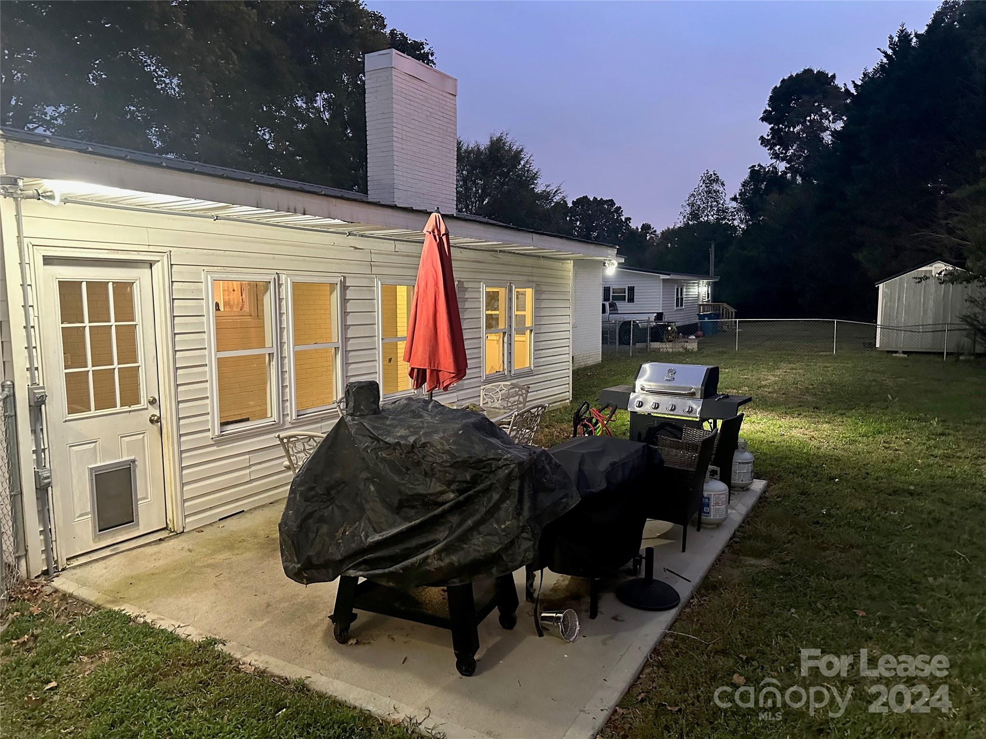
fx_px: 684
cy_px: 370
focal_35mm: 24
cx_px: 493
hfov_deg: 71.6
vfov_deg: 56.8
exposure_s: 1/40
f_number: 1.78
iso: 800
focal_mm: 6.86
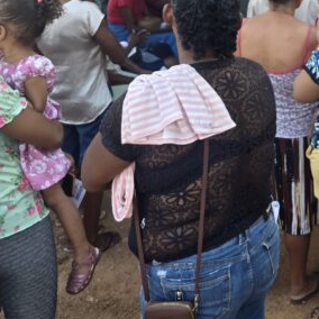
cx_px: 384
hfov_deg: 27.3
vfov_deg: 29.7
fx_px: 573
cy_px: 29
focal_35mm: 55
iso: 50
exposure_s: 1/180
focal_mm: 6.3
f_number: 1.7
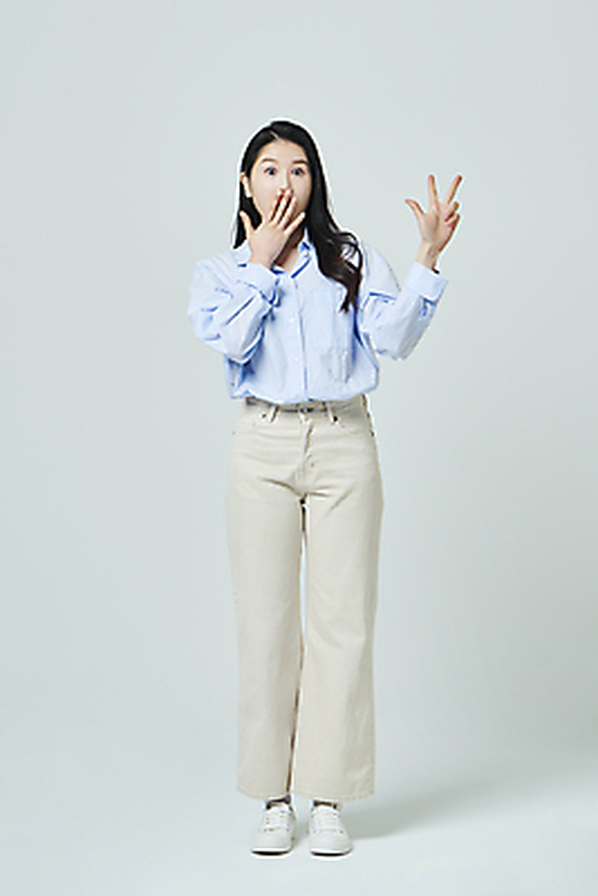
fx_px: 1743
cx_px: 299
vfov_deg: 28.8
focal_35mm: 70
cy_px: 448
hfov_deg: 19.5
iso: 100
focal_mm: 70
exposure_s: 1/125
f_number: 11
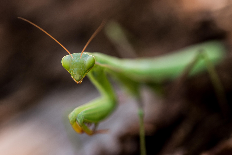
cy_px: 78
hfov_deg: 19.4
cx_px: 116
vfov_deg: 13.1
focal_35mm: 105
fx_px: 677
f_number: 11
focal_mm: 105
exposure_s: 1/160
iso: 800
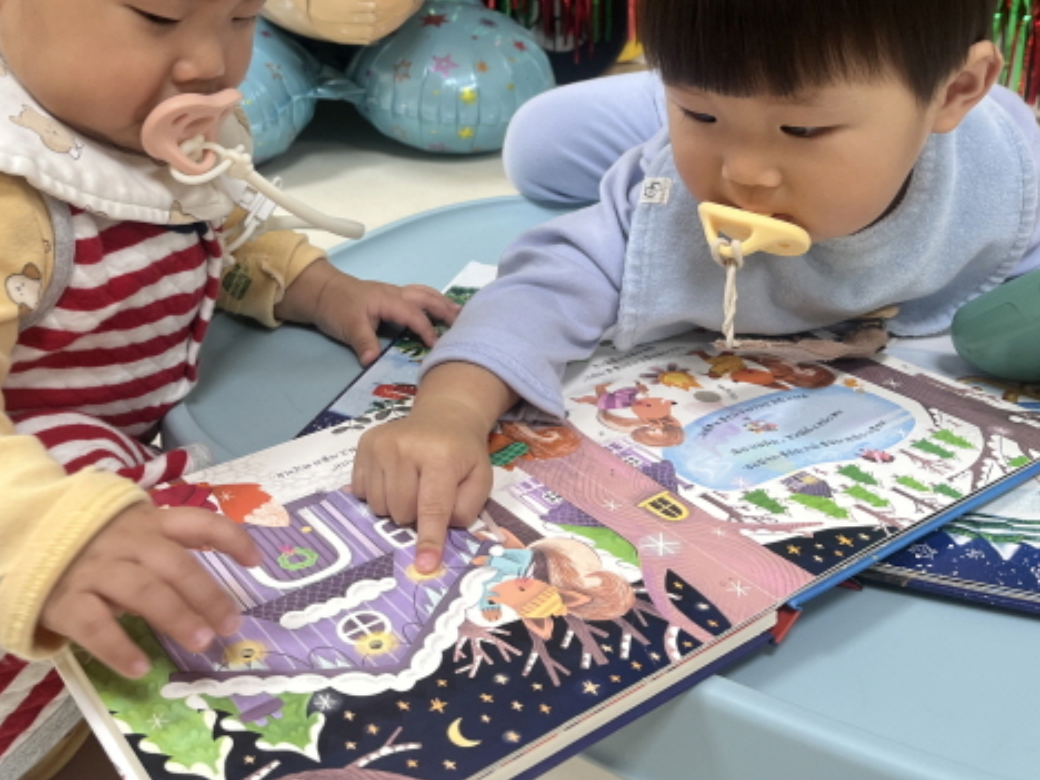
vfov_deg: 35.1
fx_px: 1202
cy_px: 189
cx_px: 500
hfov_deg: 46.8
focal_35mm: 40
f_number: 1.6
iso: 80
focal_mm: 5.1
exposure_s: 1/60
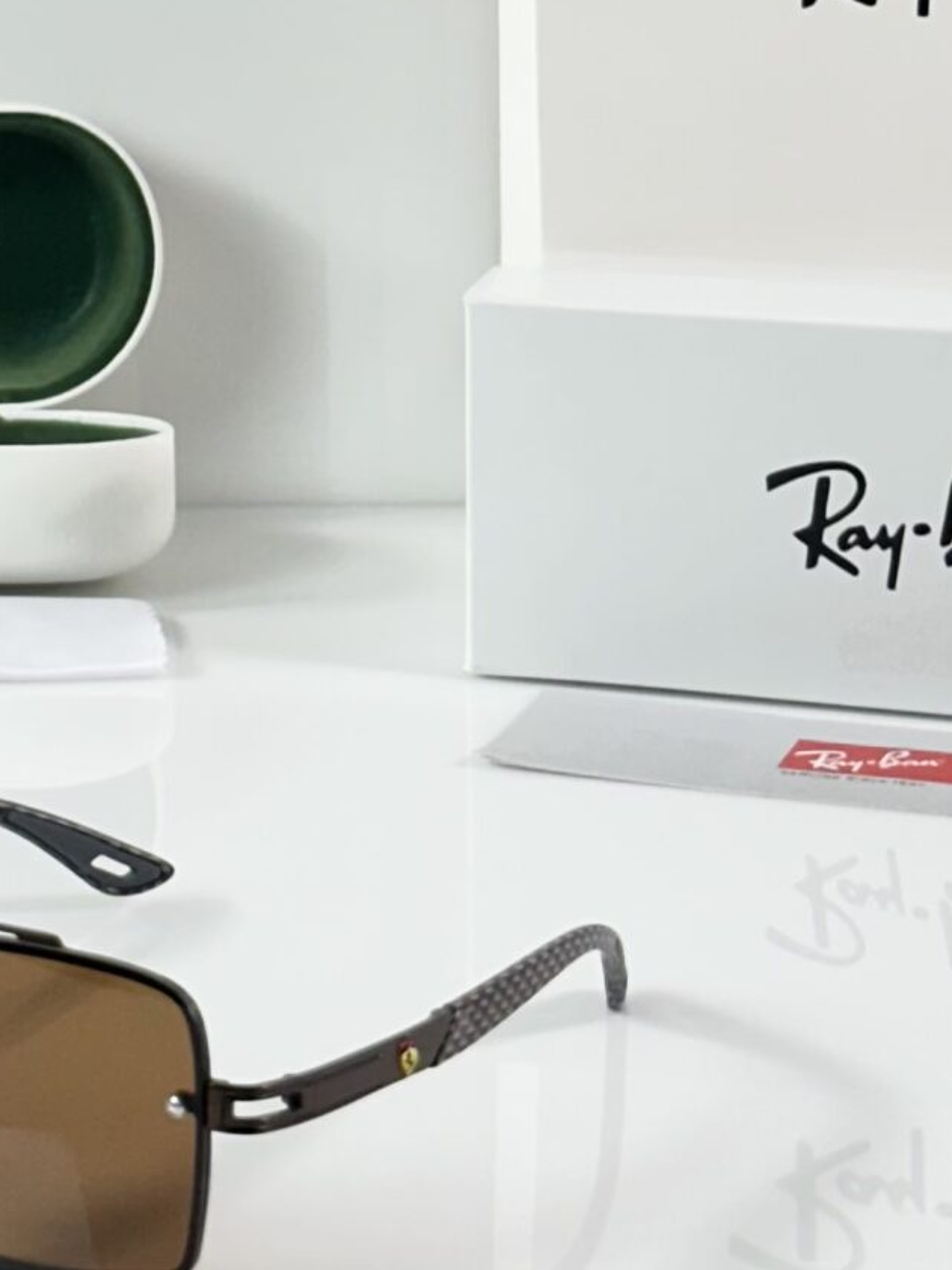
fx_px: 5356
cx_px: -42
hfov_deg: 10.1
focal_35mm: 146
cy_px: -152
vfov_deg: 13.2
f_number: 1.78
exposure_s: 1/100
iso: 80
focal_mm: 6.86
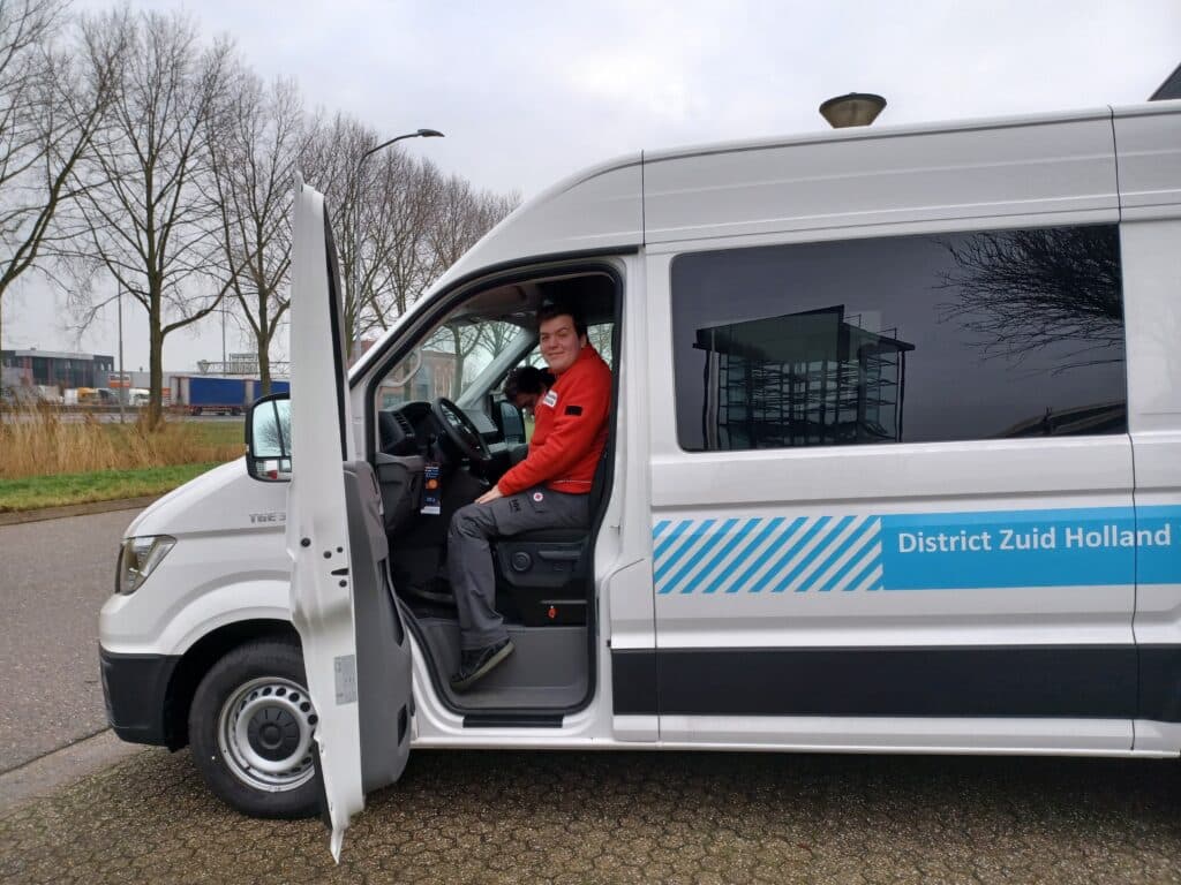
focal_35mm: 25
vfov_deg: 54.9
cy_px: 442
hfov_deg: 69.4
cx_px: 590
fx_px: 853
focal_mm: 4.6
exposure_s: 1/100
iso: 40
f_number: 1.8
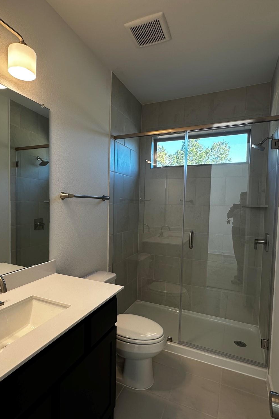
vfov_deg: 84.0
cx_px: 124
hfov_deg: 61.8
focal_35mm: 20
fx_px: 232
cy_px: 214
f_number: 2.2
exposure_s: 1/120
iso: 80
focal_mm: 2.22
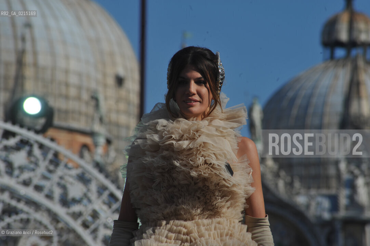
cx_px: 185
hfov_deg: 9.4
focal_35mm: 220
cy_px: 123
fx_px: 2260
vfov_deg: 6.2
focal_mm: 220
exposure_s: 1/500
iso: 200
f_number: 11
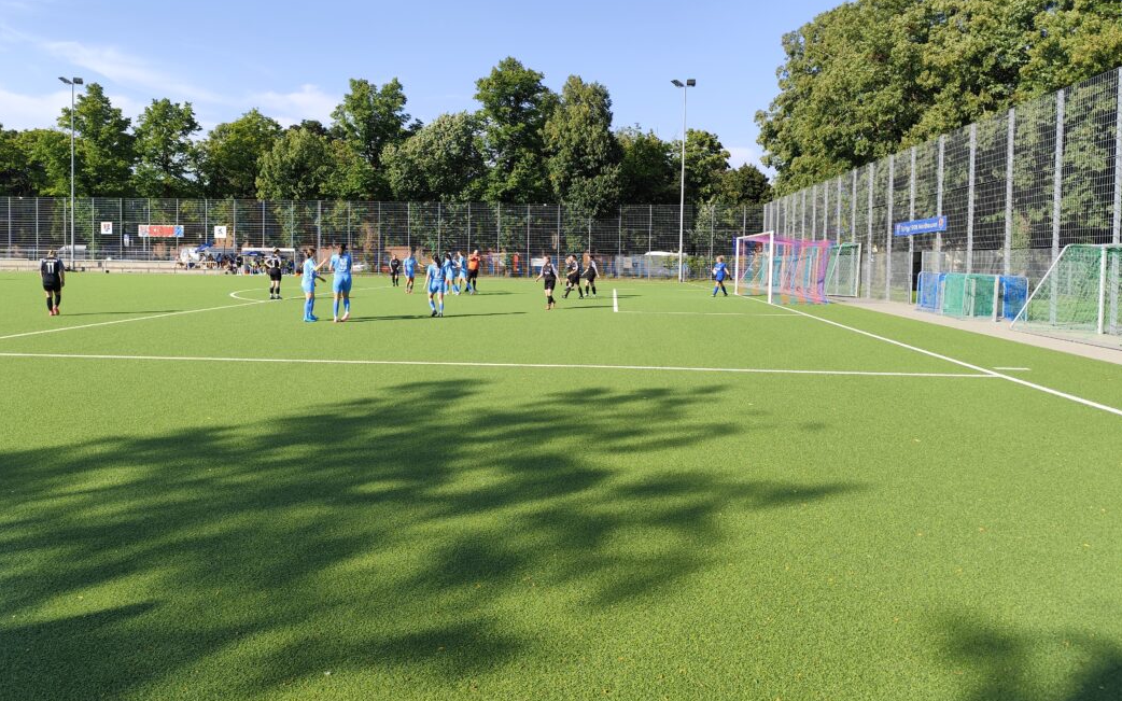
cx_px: 573
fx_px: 764
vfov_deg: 48.9
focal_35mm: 25
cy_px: 278
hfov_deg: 72.5
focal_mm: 6.19
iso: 50
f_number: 1.65
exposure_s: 1/520
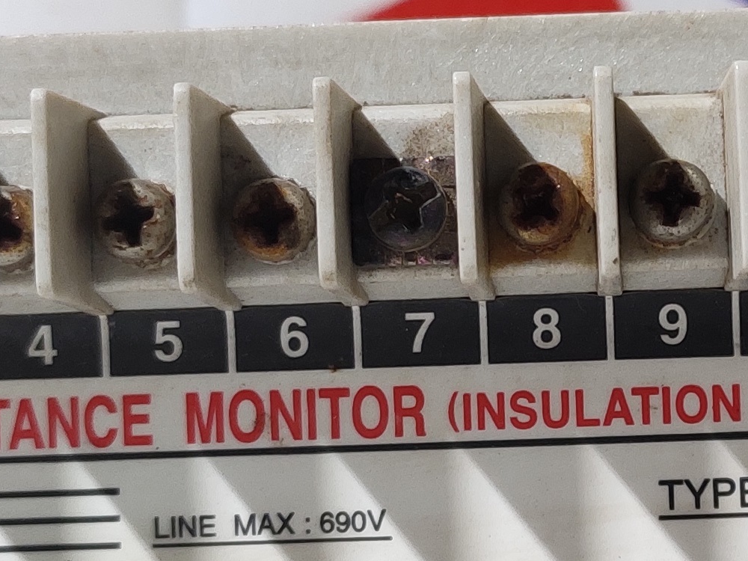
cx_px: 628
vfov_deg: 14.8
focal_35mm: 100
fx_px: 2161
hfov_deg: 19.4
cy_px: 368
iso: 665
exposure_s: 1/33
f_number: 1.79
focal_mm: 4.74
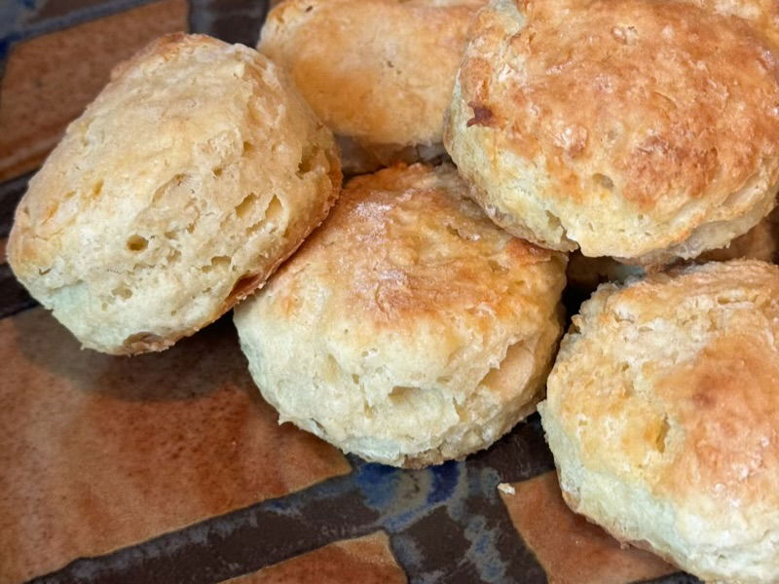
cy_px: 292
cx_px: 390
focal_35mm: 48
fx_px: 1080
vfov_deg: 30.3
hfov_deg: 39.7
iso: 250
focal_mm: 6.86
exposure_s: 1/60
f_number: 1.78
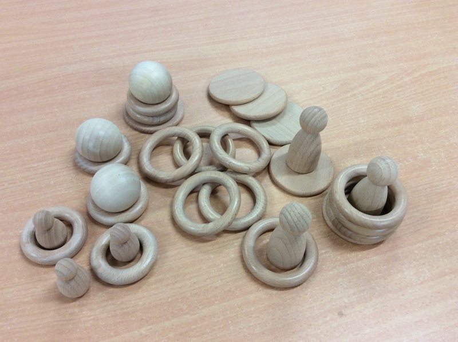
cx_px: 229
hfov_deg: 56.9
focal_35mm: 32
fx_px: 423
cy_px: 171
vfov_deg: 44.1
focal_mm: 3.3
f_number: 2.4
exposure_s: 1/25
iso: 64
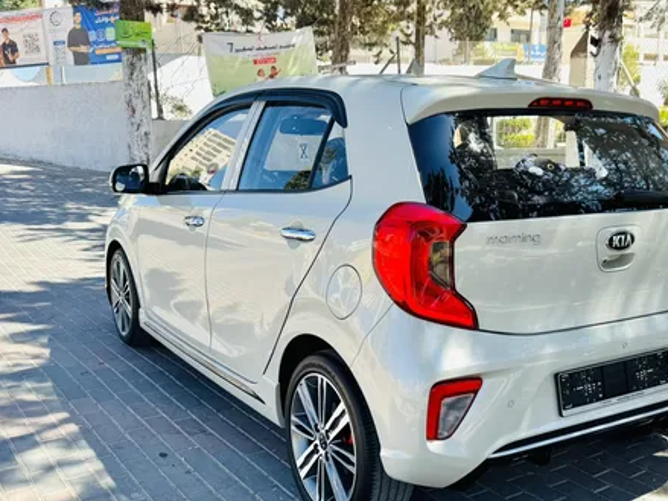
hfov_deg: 51.8
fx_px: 675
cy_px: 251
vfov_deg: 40.7
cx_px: 437
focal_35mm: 35
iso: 80
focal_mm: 6.76
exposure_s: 1/1456
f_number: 1.78
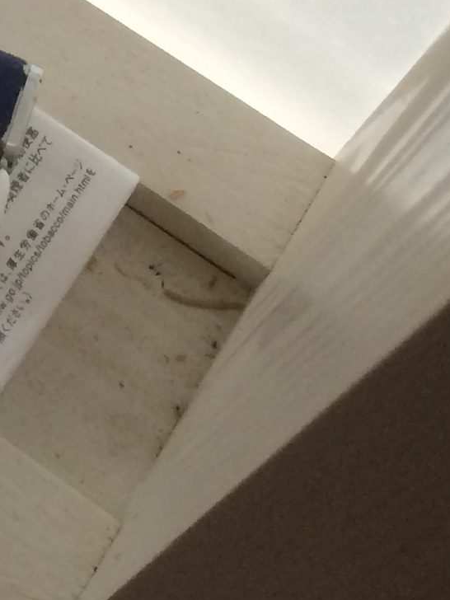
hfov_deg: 10.4
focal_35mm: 130
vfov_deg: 13.9
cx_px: -482
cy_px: -398
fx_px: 2253
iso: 40
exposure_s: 1/30
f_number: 2.2
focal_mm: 4.15
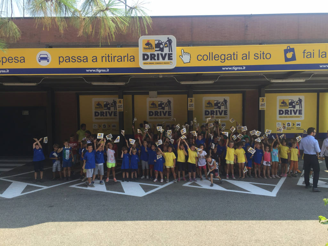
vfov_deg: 48.2
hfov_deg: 61.7
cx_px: 164
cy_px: 123
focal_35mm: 29
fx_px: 275
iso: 32
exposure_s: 1/659
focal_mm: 4.15
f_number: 2.2
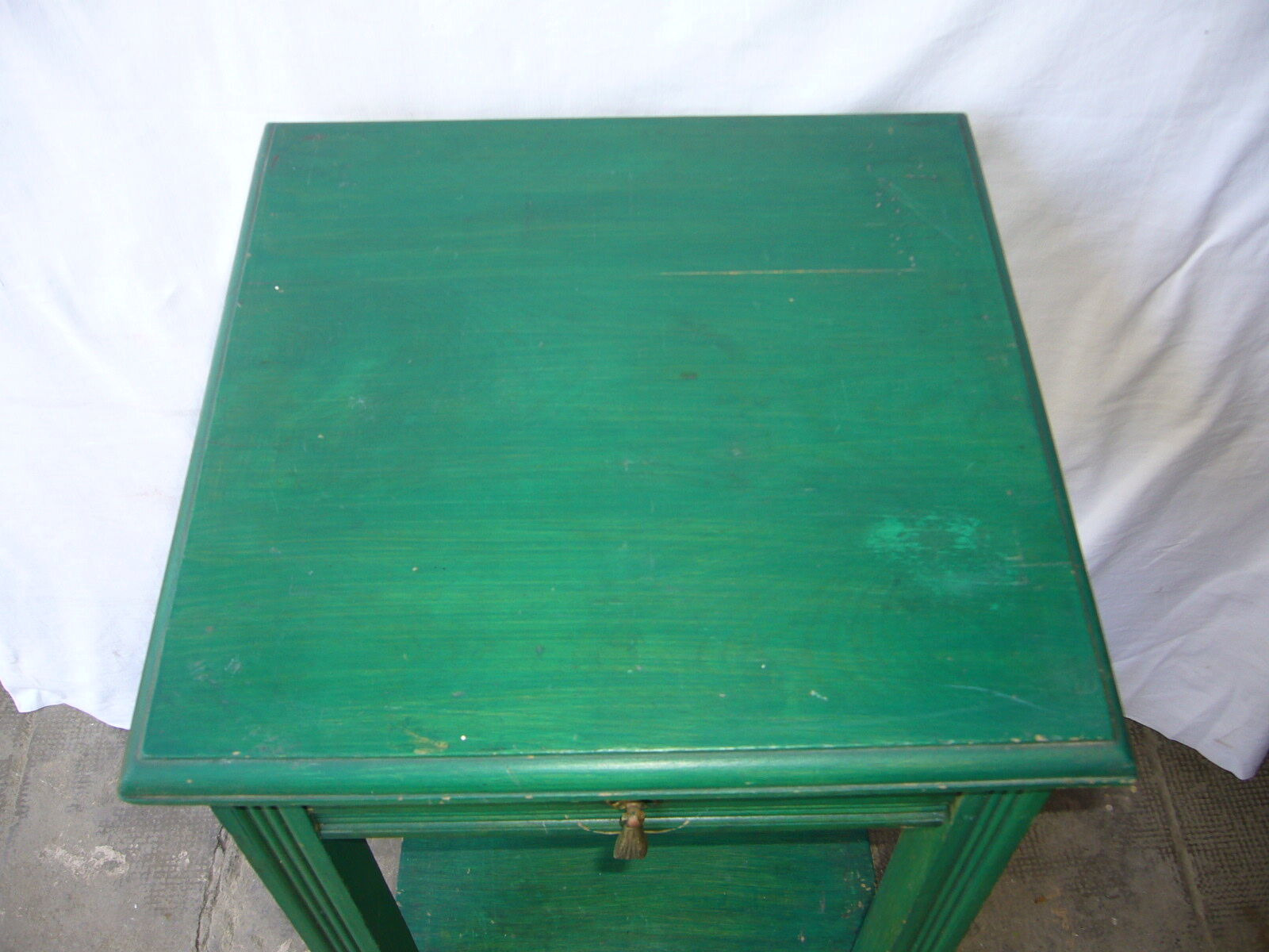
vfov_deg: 40.7
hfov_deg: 52.6
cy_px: 476
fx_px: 1283
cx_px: 634
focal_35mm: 35
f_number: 2.8
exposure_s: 1/60
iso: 80
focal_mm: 5.8
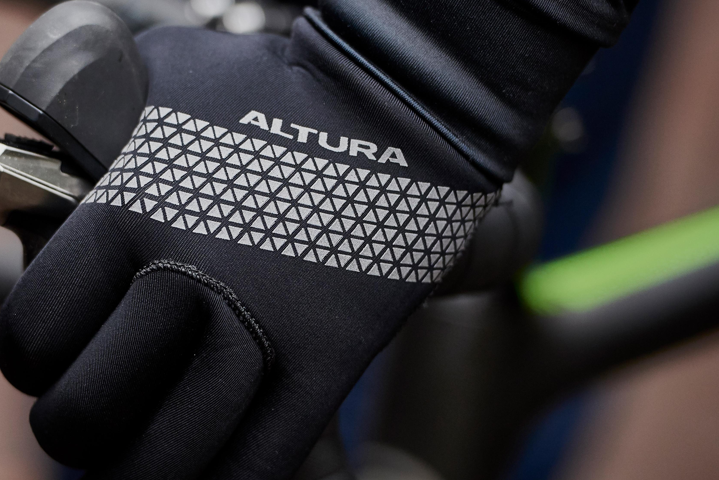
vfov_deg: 3.9
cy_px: 236
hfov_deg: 5.9
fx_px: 6992
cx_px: 208
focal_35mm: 350
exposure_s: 1/320
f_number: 2.8
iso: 1600
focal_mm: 200
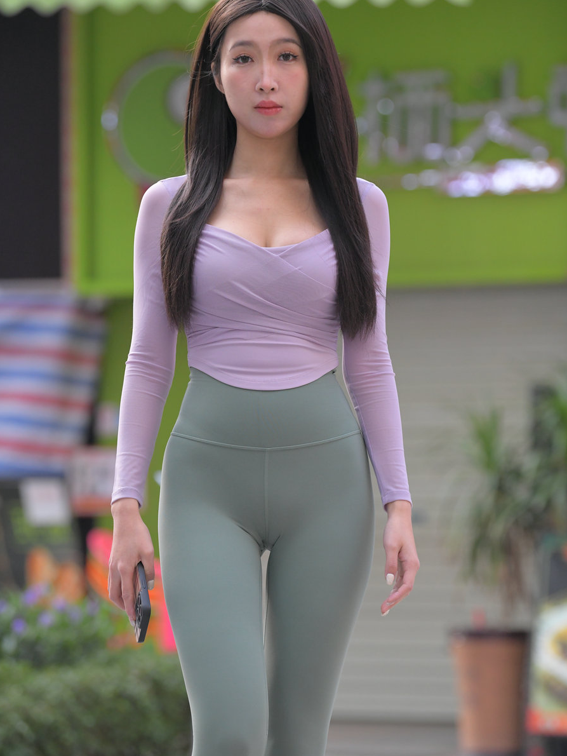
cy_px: 375
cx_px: 284
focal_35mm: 169
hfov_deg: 8.8
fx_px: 3690
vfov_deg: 11.7
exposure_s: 1/1000
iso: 2200
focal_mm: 155
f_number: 4
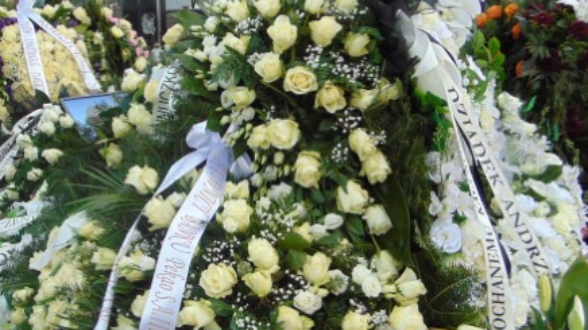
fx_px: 624
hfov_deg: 50.3
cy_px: 216
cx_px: 251
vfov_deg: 29.5
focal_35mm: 40
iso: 80
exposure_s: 1/100
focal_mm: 4.5
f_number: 3
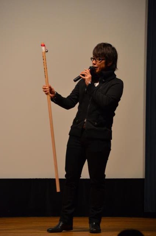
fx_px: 1371
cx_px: 78
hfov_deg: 6.5
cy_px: 118
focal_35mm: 210
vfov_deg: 9.8
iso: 1600
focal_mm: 140
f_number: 6
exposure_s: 1/60
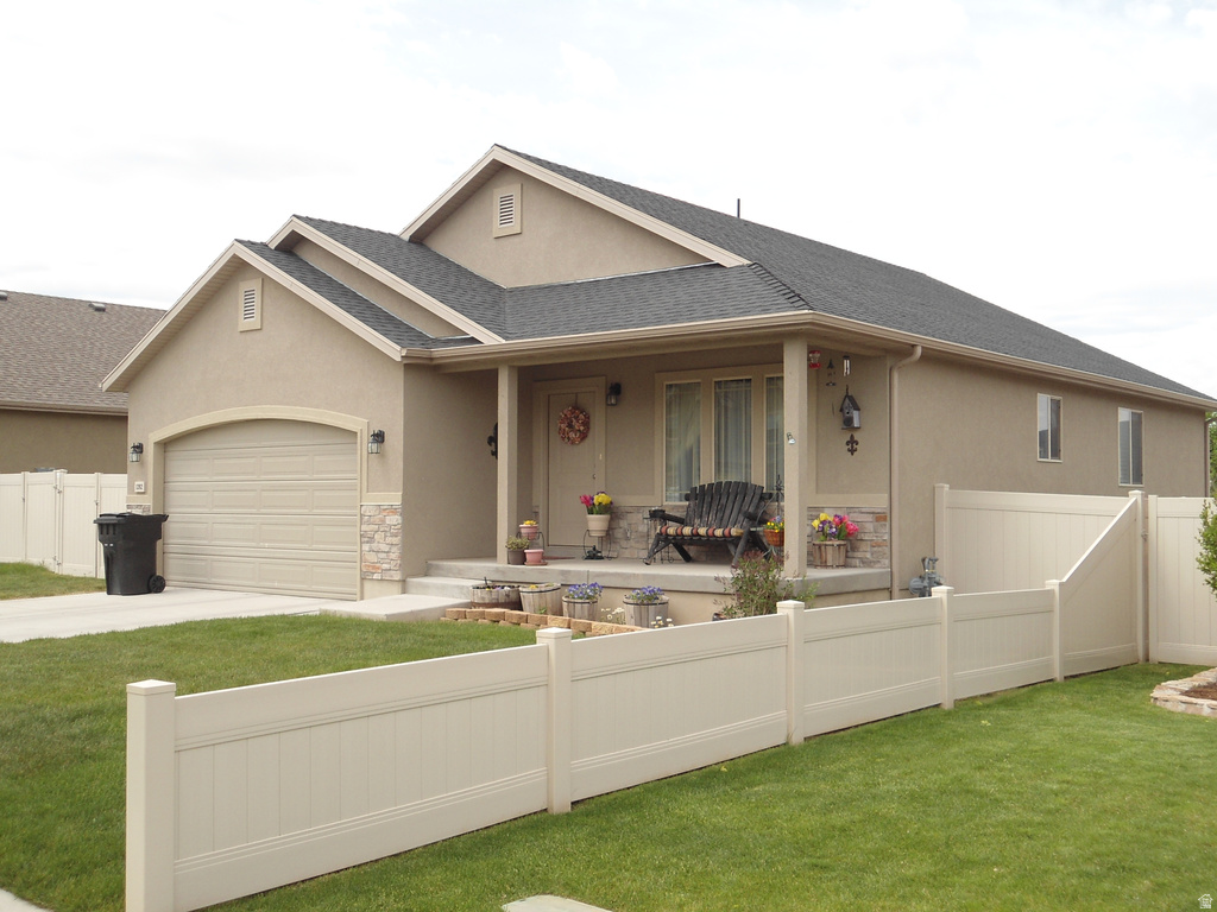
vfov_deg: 38.7
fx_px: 1301
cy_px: 456
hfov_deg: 50.1
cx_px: 608
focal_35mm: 37
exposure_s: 1/500
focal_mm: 6.7
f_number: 3.2
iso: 80
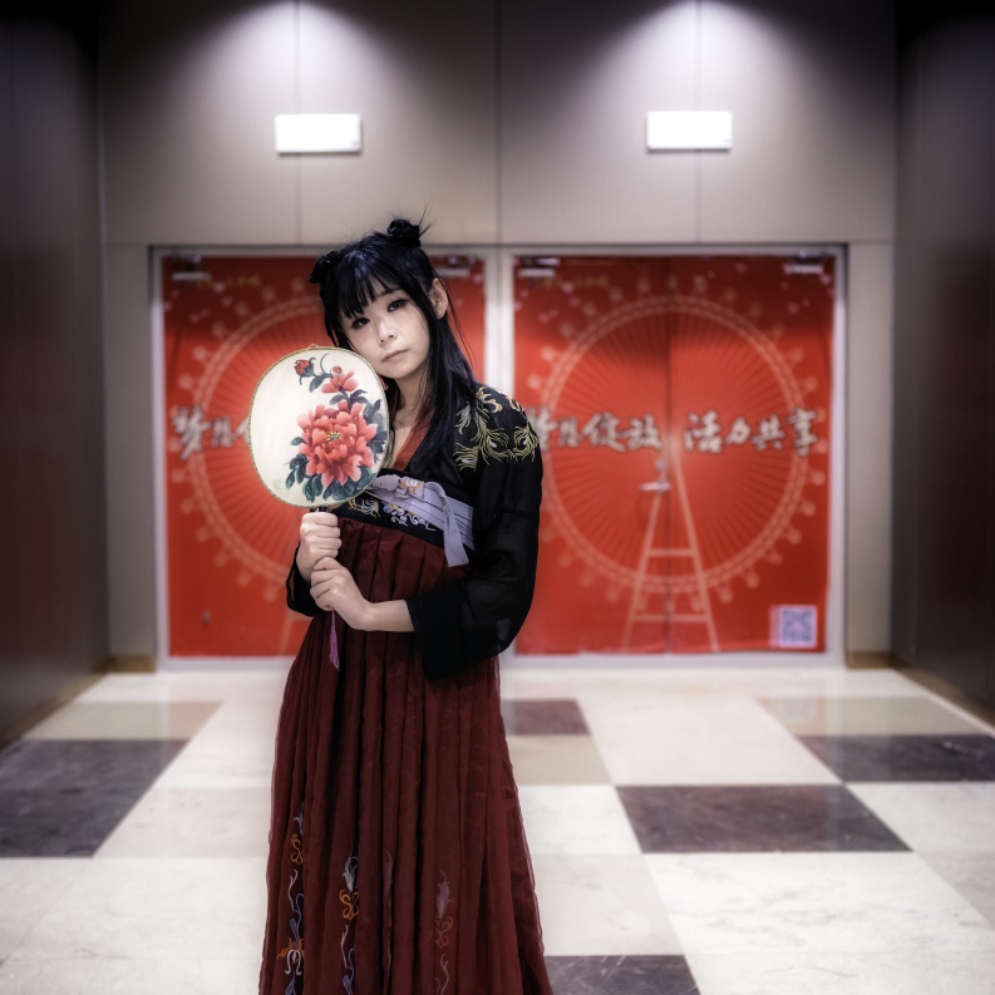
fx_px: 1463
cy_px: 611
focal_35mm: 45
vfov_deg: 37.4
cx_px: 501
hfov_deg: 37.6
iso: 500
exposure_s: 1/100
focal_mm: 35
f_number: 2
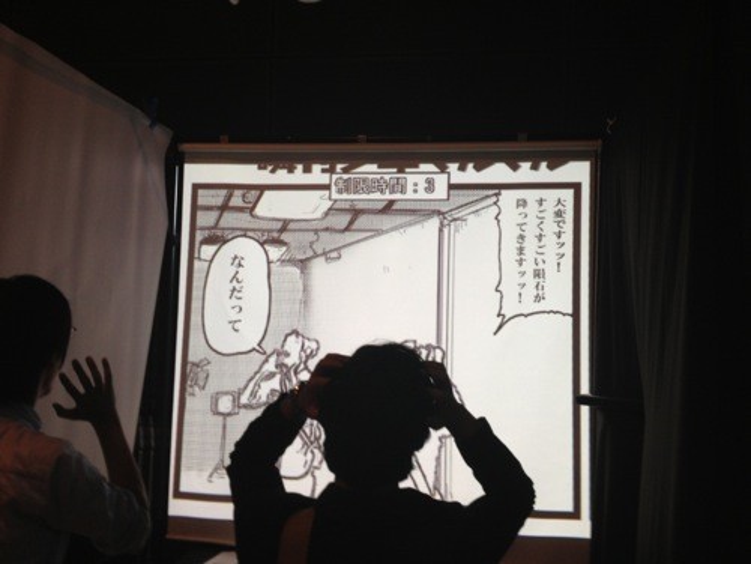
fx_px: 759
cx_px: 376
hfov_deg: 52.6
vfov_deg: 40.7
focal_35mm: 35
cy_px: 282
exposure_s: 1/20
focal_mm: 4.28
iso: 50
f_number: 2.4
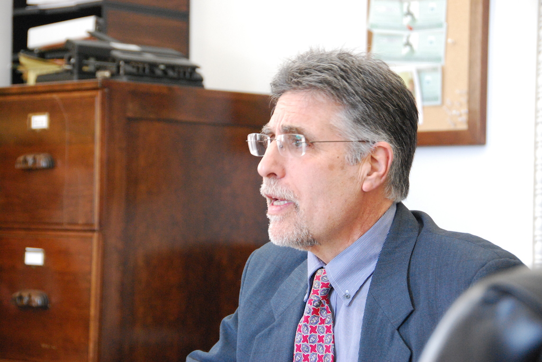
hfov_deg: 17.0
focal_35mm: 120
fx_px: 1808
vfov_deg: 11.4
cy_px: 181
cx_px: 271
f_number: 5.3
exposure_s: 1/30
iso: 1600
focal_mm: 80
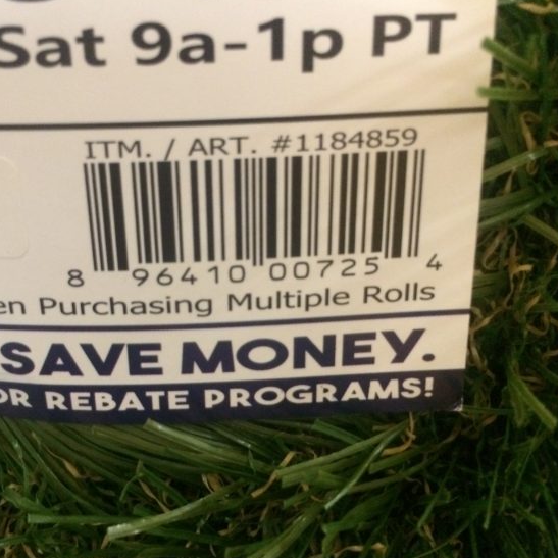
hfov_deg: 45.8
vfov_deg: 46.0
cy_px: 288
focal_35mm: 36
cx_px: 224
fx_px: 657
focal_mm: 4.15
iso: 640
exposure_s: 1/17
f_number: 2.2
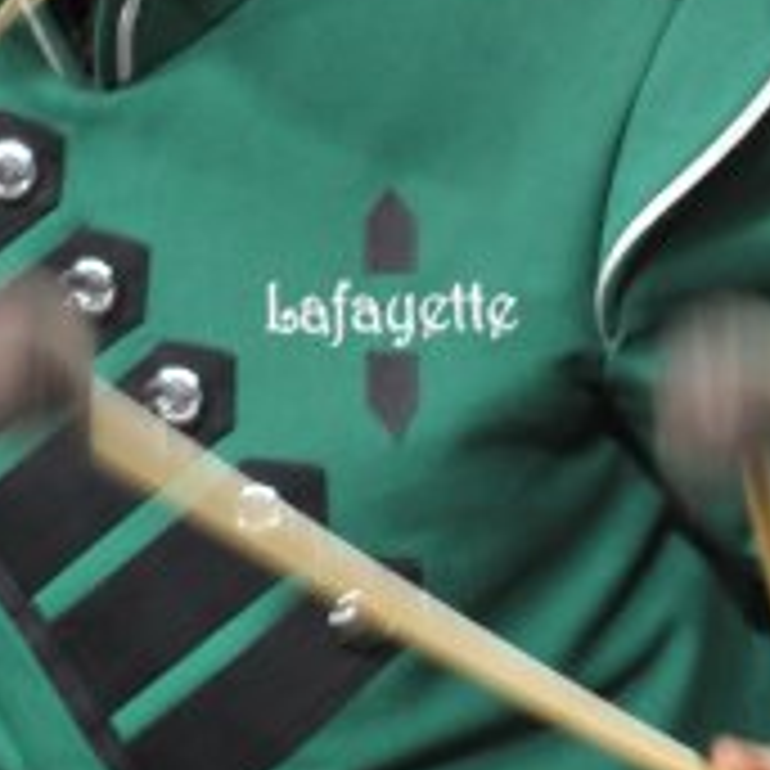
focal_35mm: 470
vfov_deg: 3.7
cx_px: 128
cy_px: 342
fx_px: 11841
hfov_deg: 3.7
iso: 800
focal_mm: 105
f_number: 2.8
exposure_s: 1/100
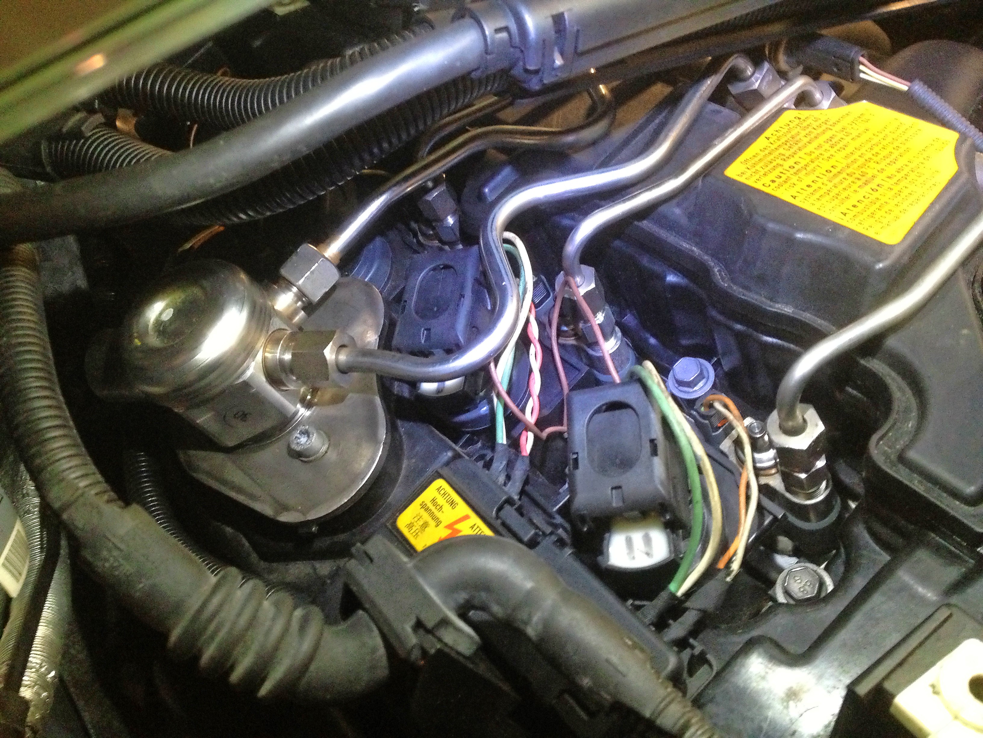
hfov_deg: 52.6
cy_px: 369
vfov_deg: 40.7
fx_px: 994
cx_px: 492
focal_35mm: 35
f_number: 2.4
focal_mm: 4.28
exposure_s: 1/20
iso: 400
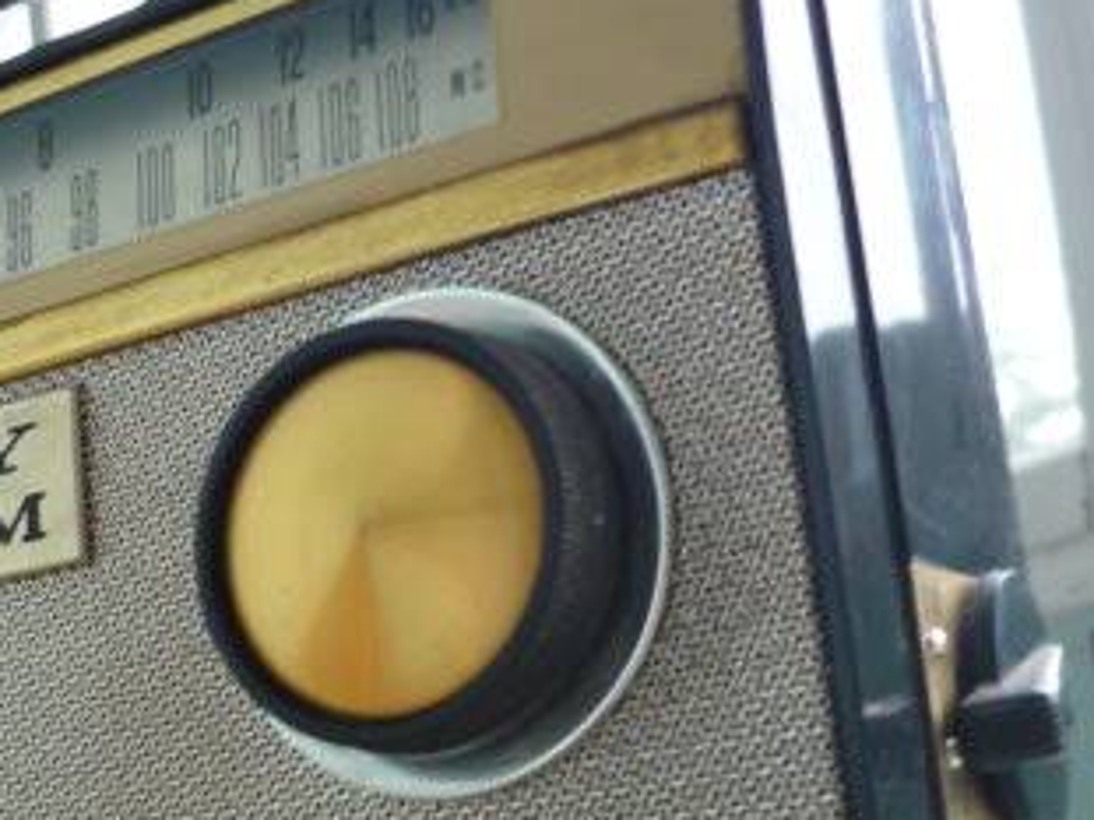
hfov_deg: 27.8
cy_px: 553
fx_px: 2148
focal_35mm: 68
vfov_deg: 21.5
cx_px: 158
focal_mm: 5.5
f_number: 2.8
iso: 320
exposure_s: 1/30
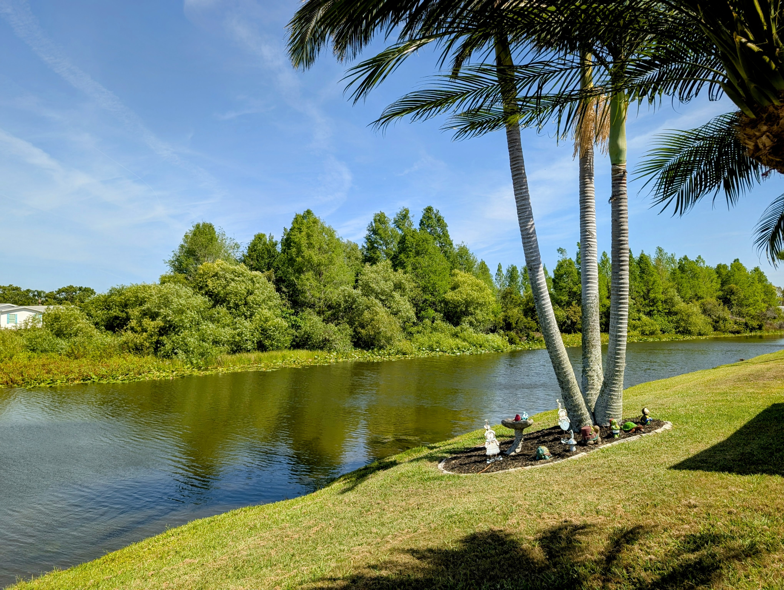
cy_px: 295
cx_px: 392
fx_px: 544
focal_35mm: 24
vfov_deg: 56.9
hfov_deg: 71.5
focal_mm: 6.9
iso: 22
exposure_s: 1/1011
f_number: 1.68
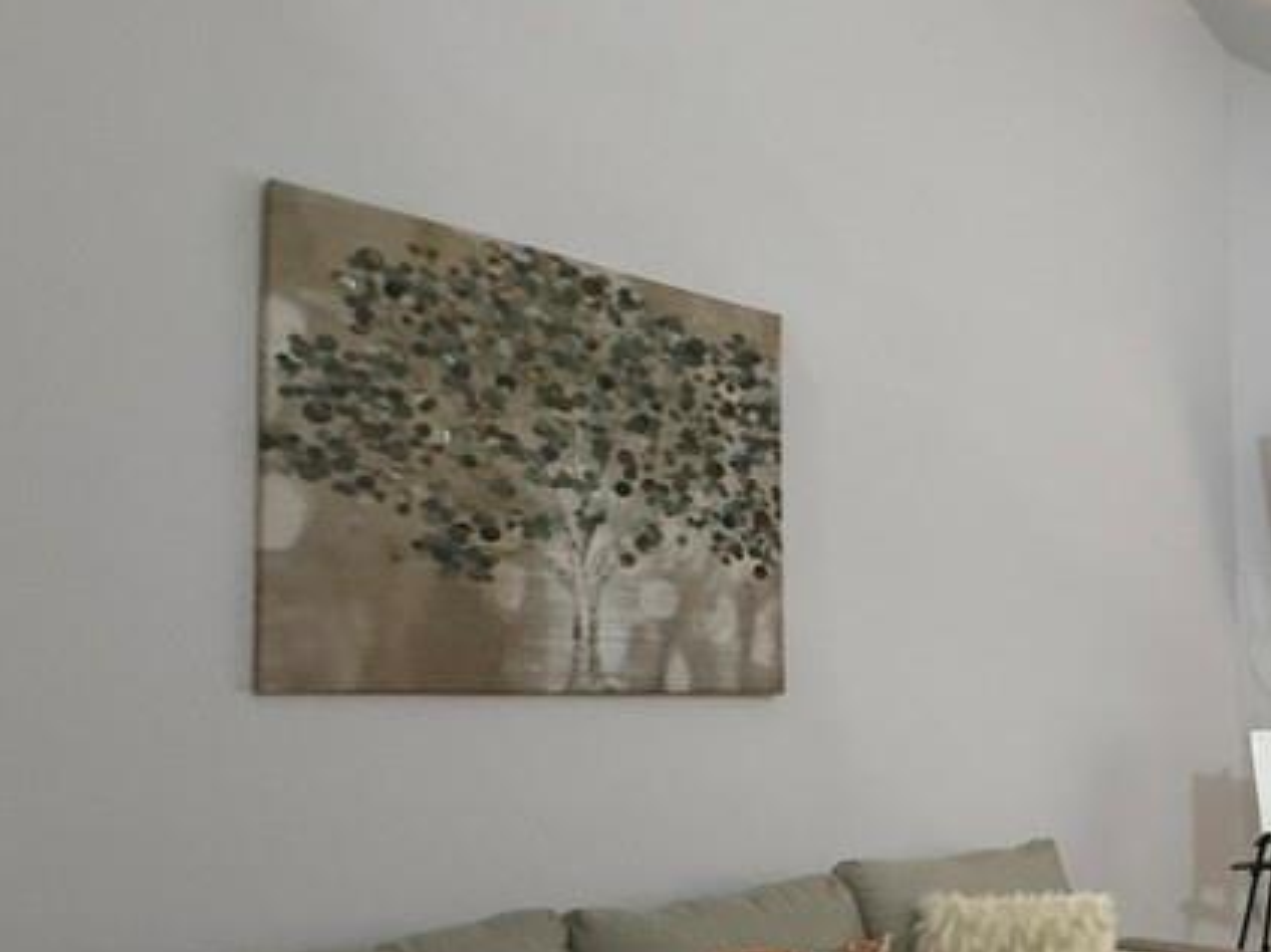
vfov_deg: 40.9
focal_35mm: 34
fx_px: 1248
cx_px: 1488
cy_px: 672
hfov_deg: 40.2
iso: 400
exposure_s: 1/60
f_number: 2.2
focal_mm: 2.22
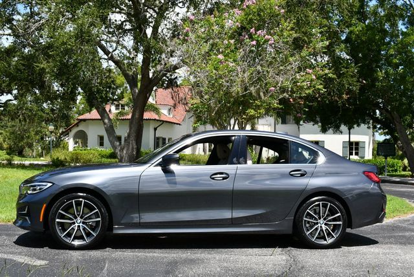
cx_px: 207
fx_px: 552
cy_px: 138
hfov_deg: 41.1
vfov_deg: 28.1
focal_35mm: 48
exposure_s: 1/250
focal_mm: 24
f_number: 8
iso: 100
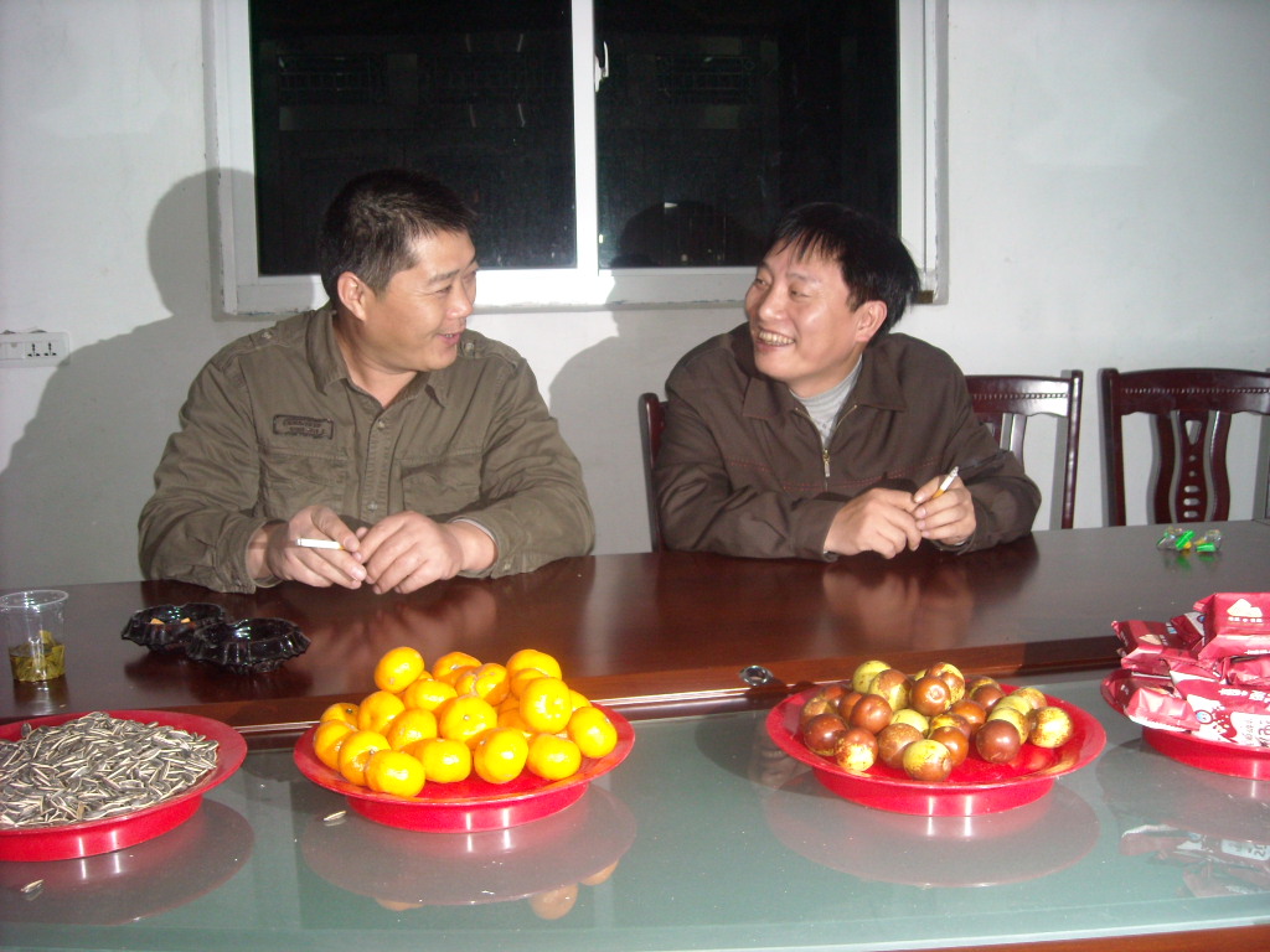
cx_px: 635
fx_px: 1284
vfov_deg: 40.7
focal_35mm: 35
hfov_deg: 52.6
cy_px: 476
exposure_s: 1/60
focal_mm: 5.7
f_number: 2.8
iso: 200
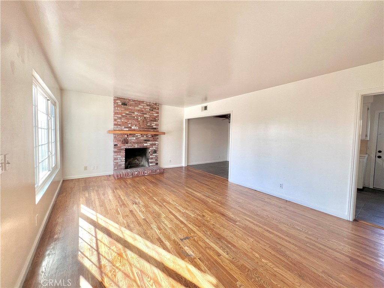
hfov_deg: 106.2
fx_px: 144
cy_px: 144
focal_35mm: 13
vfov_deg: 89.9
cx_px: 192
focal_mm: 1.57
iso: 80
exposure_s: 1/99
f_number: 1.8
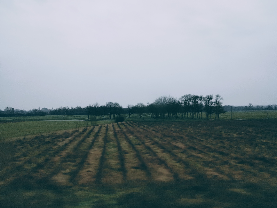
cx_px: 138
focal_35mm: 28
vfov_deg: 49.8
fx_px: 224
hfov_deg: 63.4
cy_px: 104
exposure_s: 1/100
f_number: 1.8
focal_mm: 4.27
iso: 163
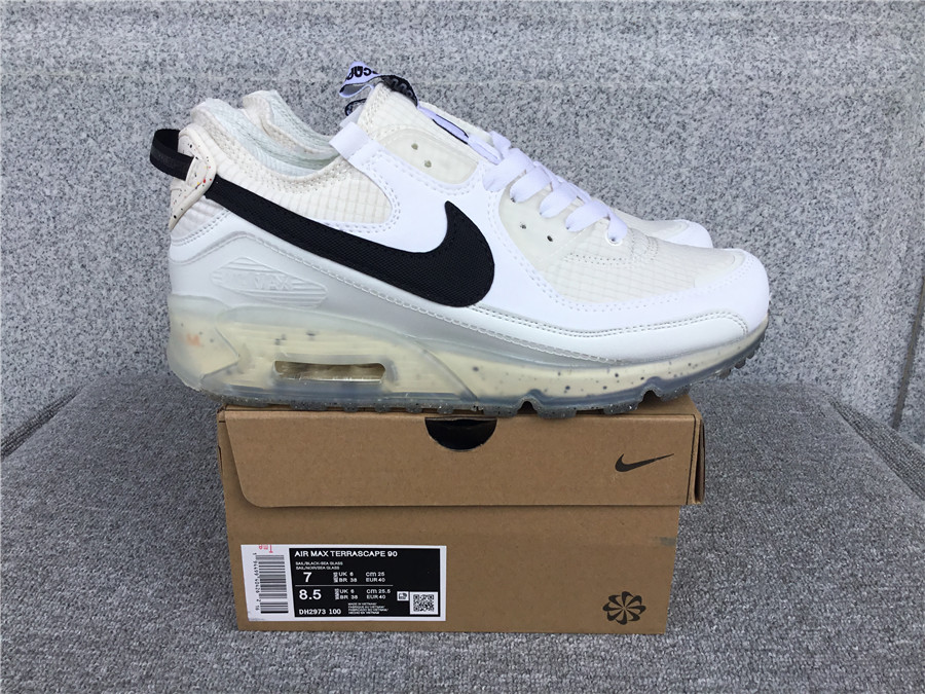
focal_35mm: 31
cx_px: 462
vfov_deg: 45.4
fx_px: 828
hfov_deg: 58.4
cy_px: 347
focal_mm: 3.3
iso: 25
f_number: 2.4
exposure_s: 1/411
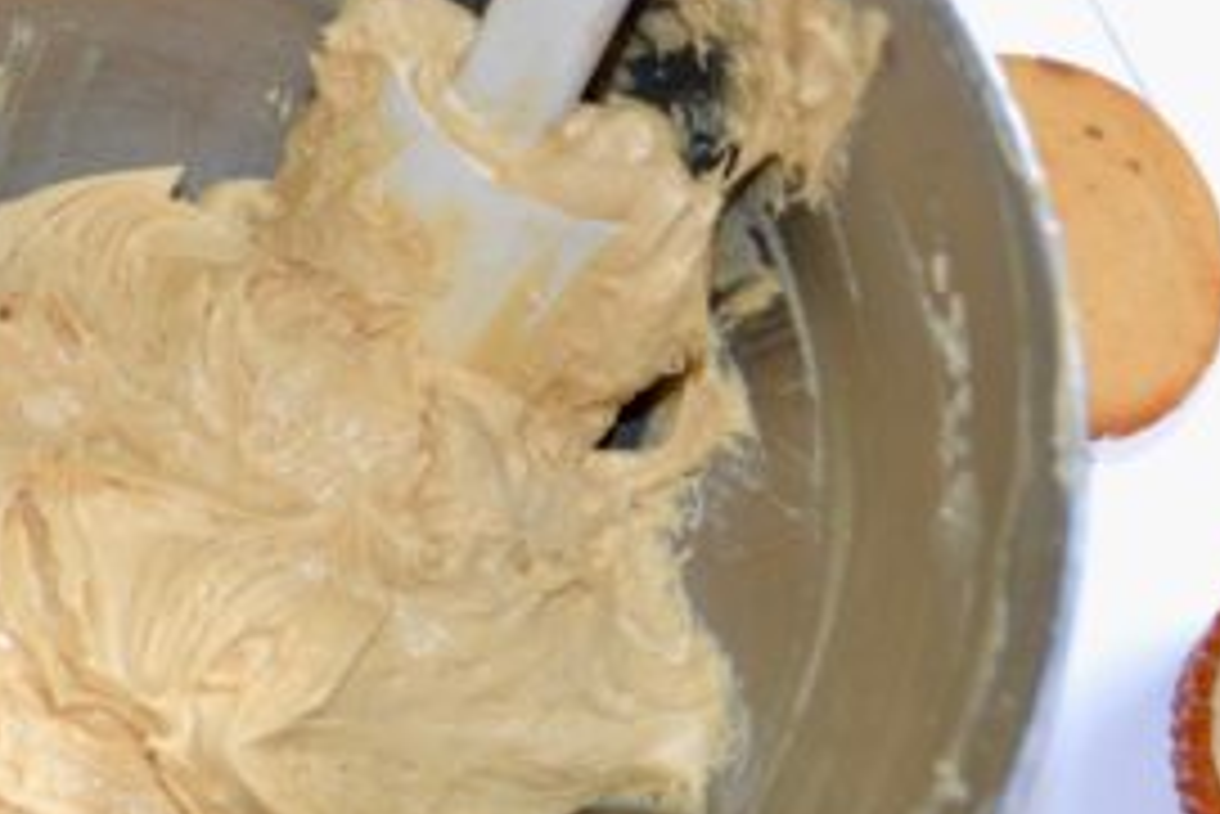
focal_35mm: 113
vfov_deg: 12.1
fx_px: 3831
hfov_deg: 18.0
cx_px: 401
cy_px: 400
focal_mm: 34
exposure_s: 1/60
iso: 1000
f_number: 5
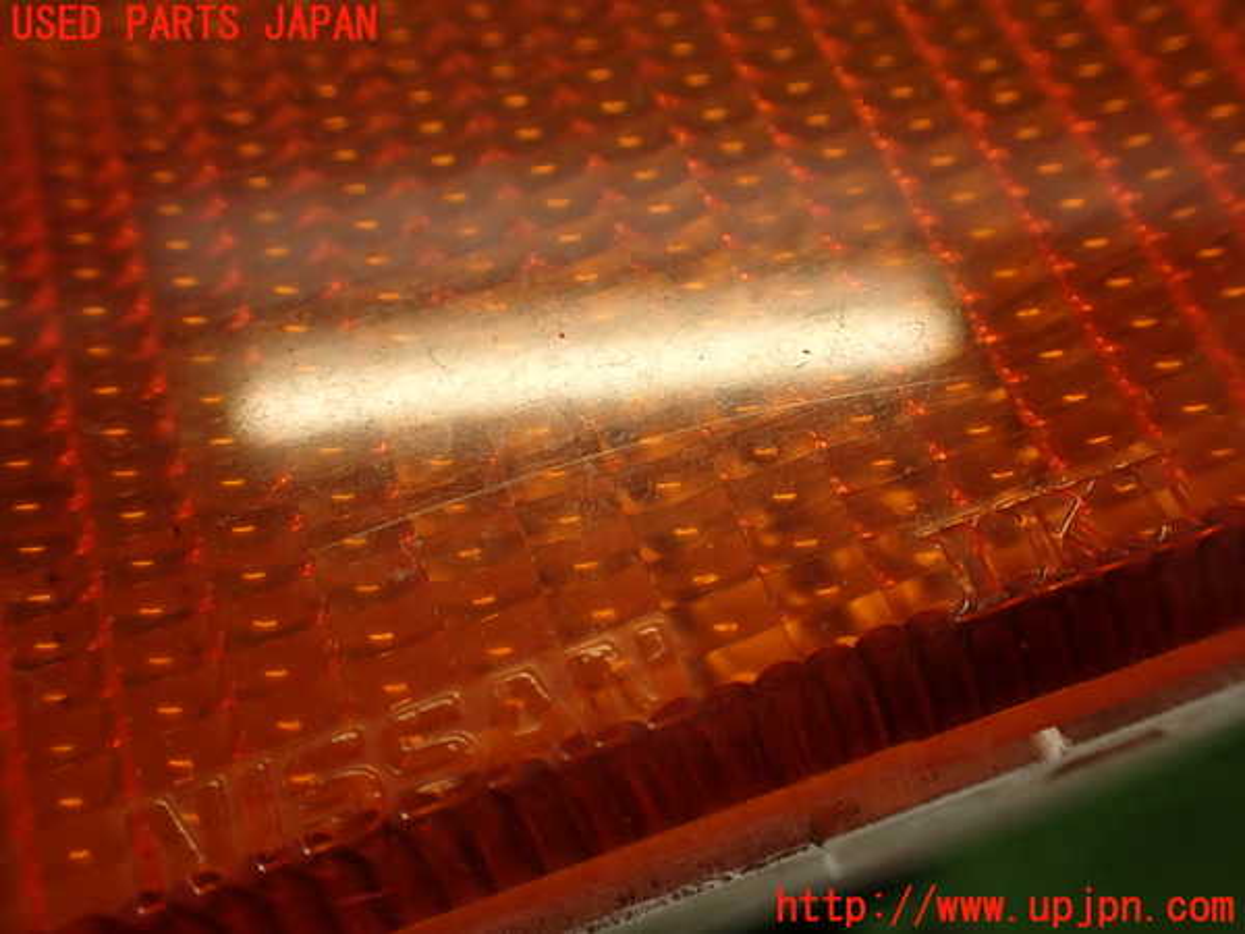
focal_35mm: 32
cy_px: 467
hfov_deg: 56.8
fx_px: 1151
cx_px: 622
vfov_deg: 44.2
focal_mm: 5.79
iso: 160
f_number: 2.4
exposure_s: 1/60
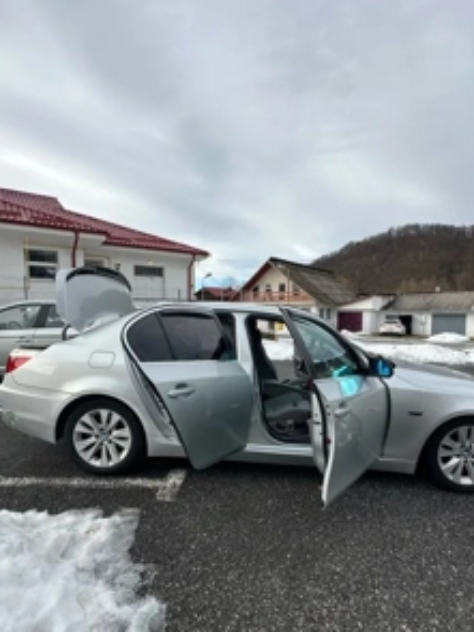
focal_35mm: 19
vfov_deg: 84.5
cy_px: 343
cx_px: 260
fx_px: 347
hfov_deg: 68.5
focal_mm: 2.22
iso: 50
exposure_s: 1/1511
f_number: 2.2
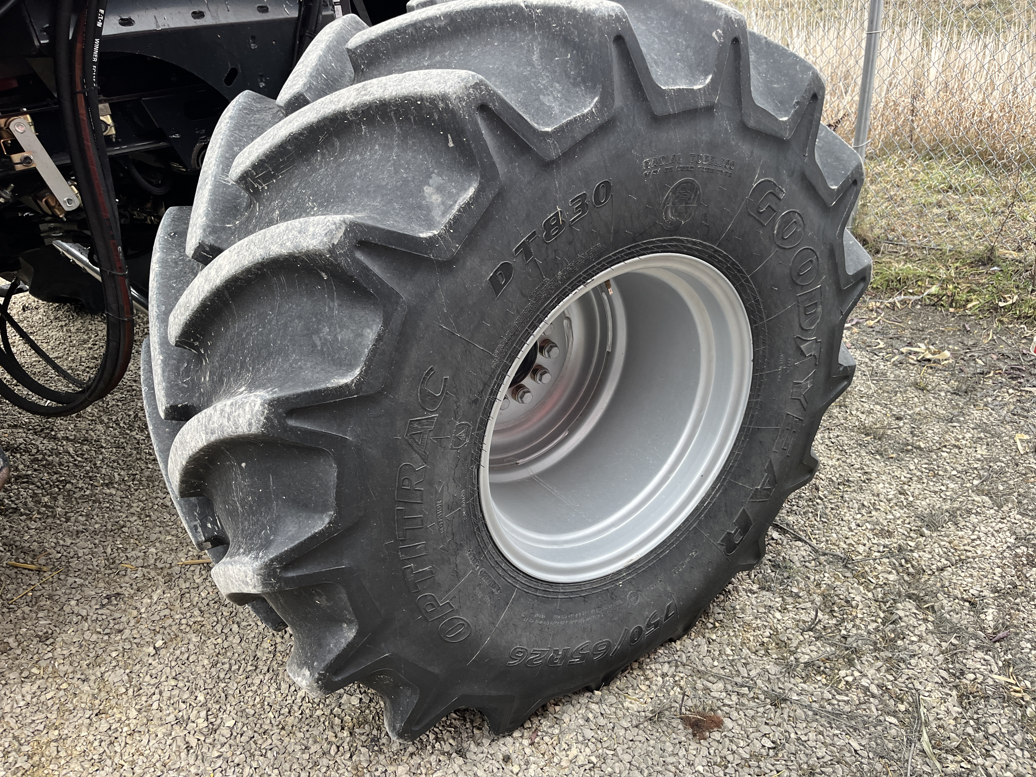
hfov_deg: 67.3
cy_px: 388
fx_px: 778
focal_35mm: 26
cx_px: 518
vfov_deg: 53.1
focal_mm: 5.1
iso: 125
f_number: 1.6
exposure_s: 1/121
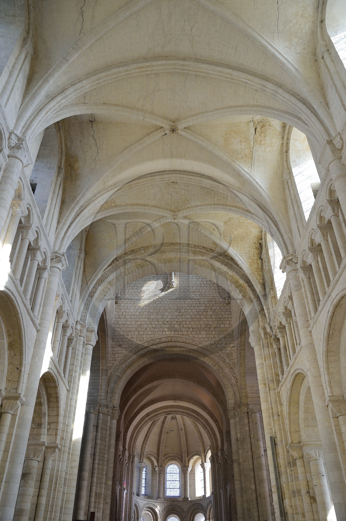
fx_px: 433
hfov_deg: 43.5
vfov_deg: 62.0
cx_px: 173
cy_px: 260
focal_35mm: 30
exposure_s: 1/80
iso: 800
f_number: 9
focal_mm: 30
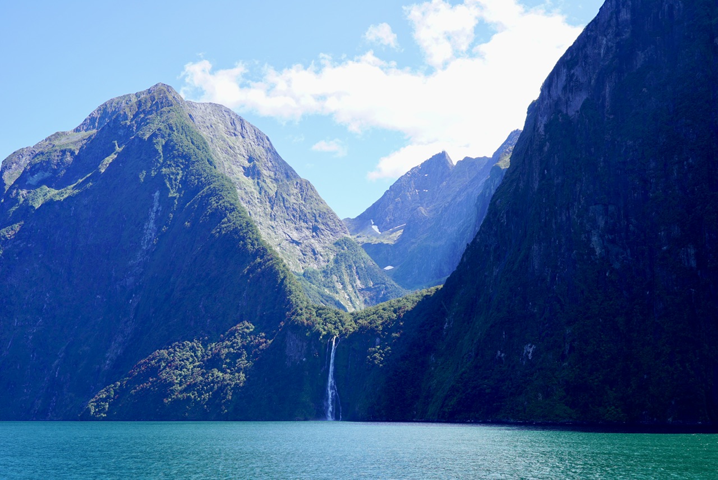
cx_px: 359
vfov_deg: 36.0
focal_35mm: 37
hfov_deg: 51.9
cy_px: 240
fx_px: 738
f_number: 9
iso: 100
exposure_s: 1/80
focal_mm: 37
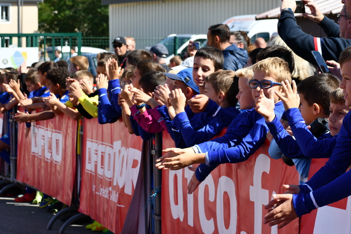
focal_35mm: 105
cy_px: 117
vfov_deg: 13.0
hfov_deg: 19.5
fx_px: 1024
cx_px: 176
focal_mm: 70
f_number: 8
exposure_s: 1/250
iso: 110
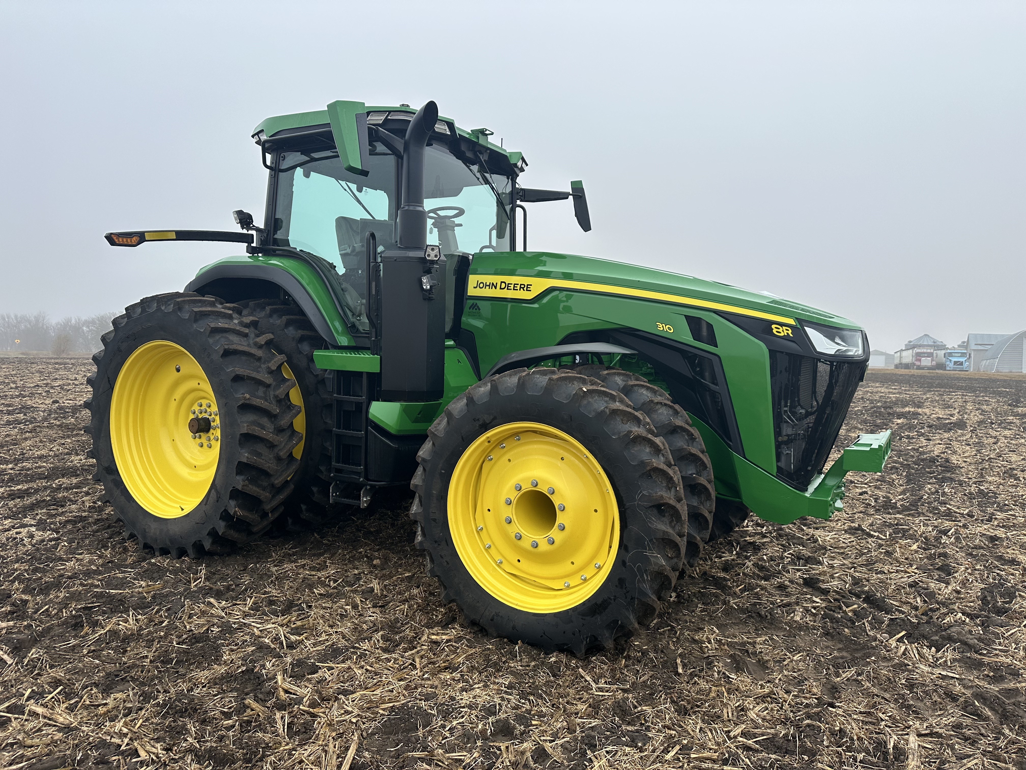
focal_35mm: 24
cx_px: 513
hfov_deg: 71.6
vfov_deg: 56.8
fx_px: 711
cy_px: 385
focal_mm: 6.86
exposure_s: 1/927
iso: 80
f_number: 1.78
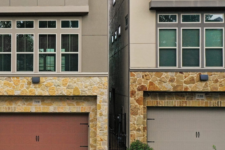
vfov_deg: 23.7
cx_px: 25
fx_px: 356
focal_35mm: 57
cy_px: 56
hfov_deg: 33.3
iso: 400
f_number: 4
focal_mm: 10.26
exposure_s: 1/1600
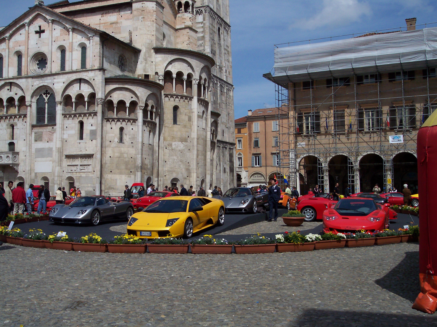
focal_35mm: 38
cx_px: 218
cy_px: 164
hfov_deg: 49.0
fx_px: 479
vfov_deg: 37.7
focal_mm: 8
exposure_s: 1/1000
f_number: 4.8
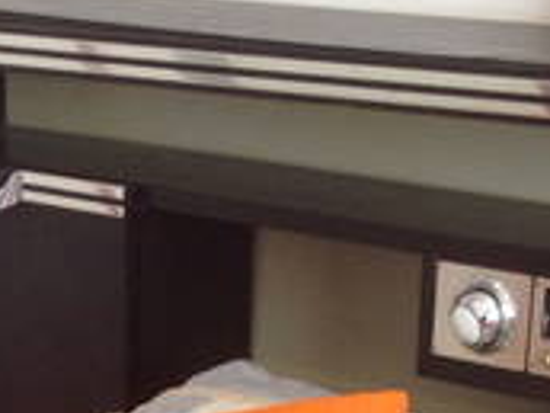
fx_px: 2415
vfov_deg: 9.4
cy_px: 653
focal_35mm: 152
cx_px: -3
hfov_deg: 12.8
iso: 80
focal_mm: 4.12
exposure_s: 1/100
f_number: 2.4
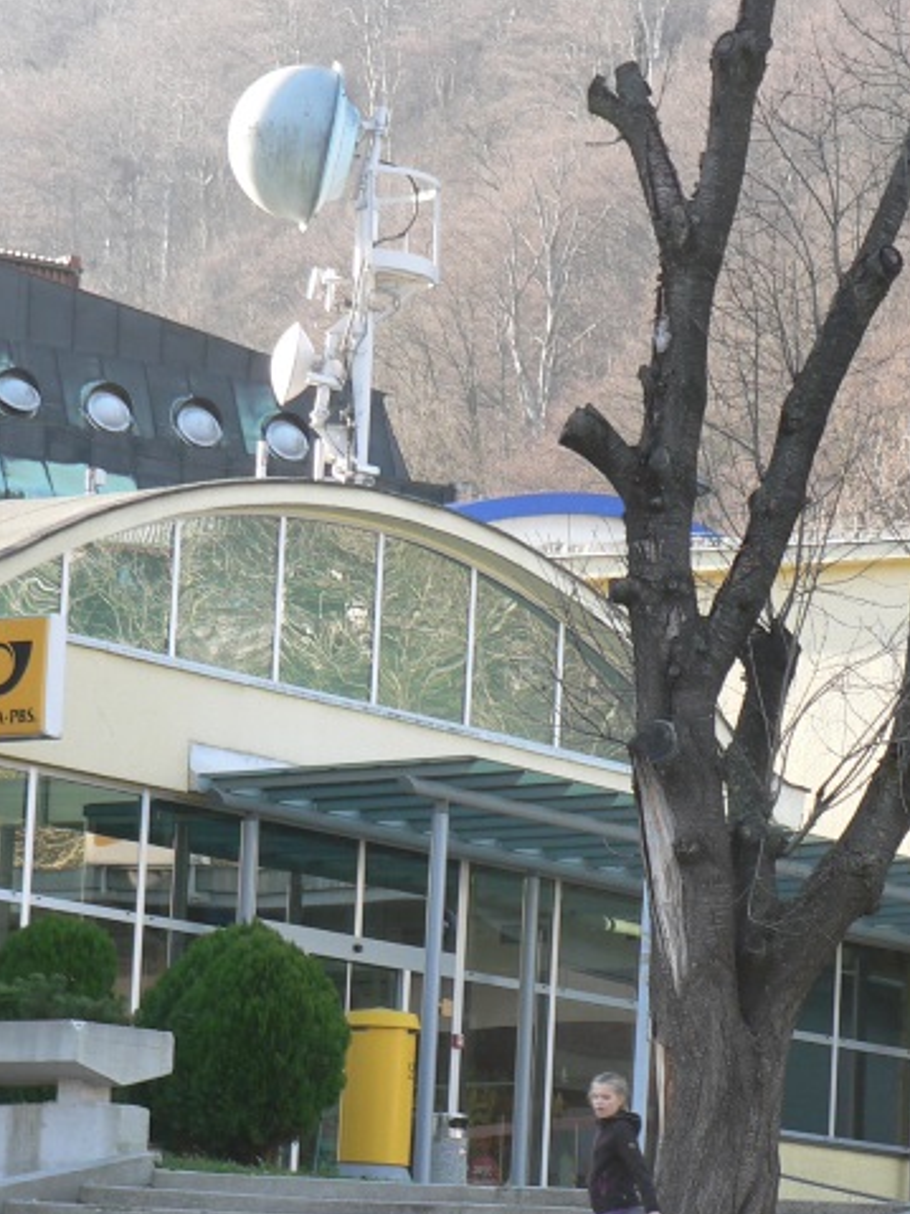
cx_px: 568
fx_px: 5611
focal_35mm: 160
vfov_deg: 12.3
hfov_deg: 9.3
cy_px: 968
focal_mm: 14.5
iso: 80
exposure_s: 1/100
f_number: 3.2
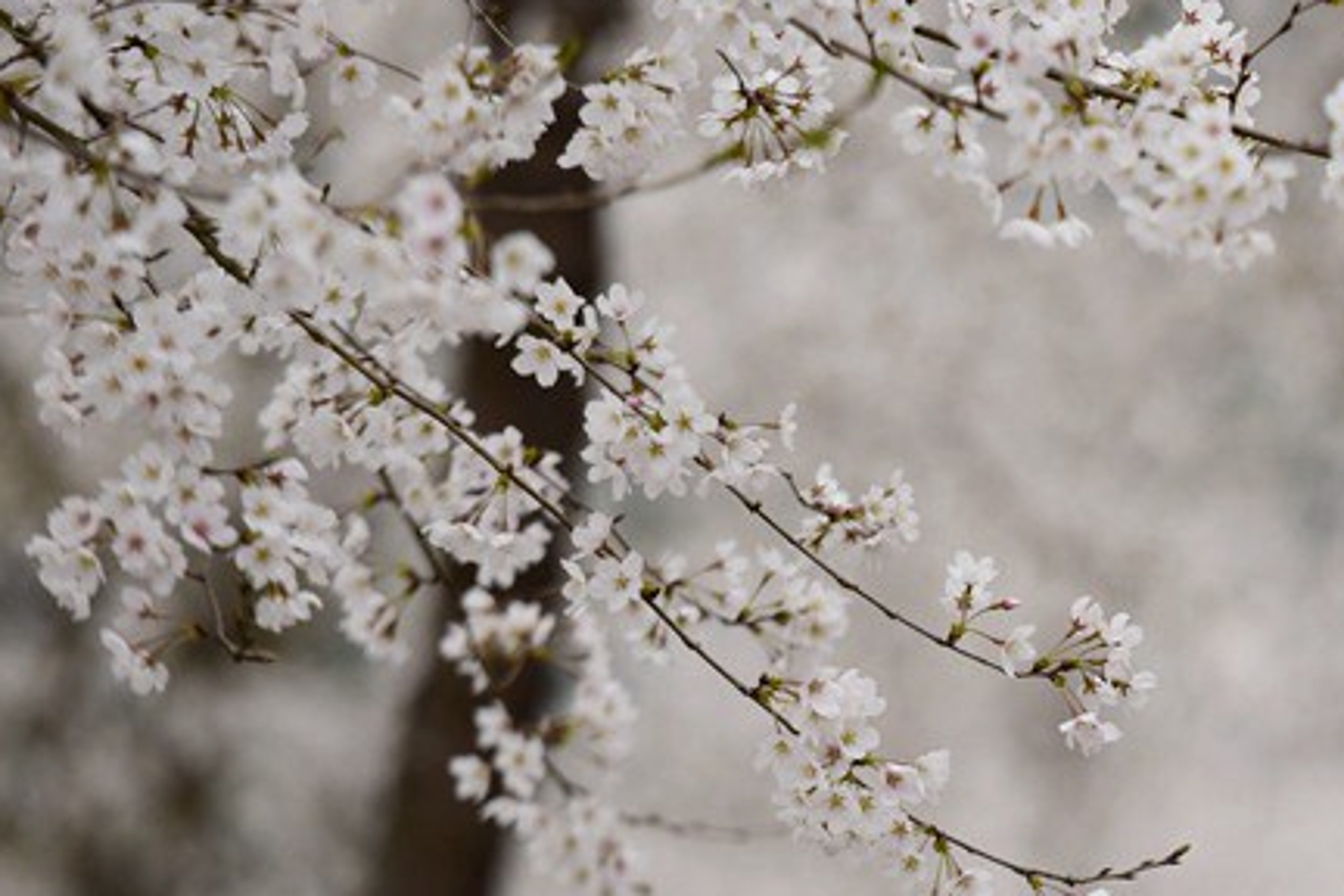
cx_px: 1241
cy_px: 465
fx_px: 13588
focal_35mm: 364
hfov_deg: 5.7
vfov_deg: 3.8
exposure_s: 1/640
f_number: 2.8
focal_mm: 185
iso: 125
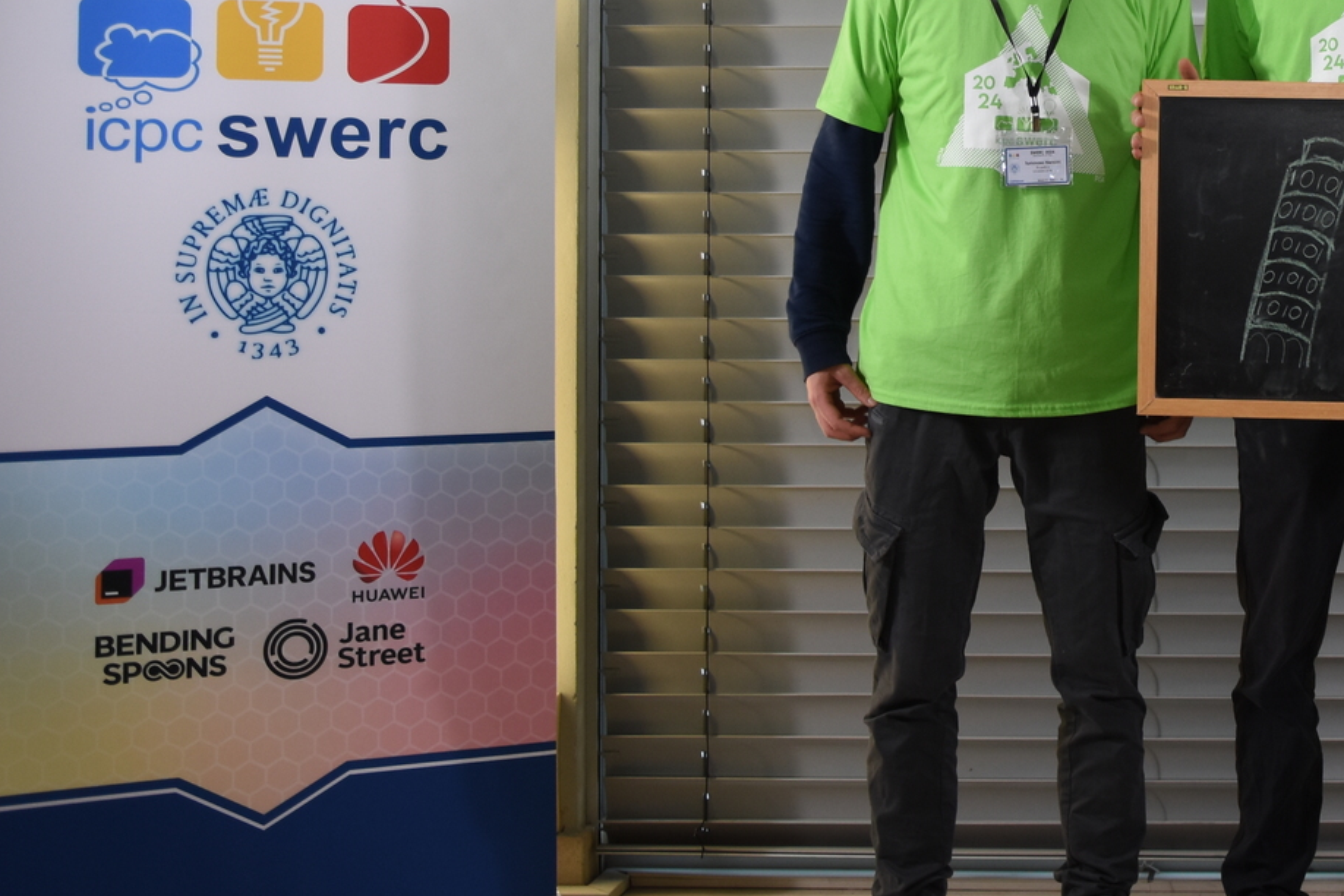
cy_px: 127
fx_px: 2576
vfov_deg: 19.4
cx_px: 1319
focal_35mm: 69
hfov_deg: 27.7
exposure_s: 1/80
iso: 400
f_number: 3.8
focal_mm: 22
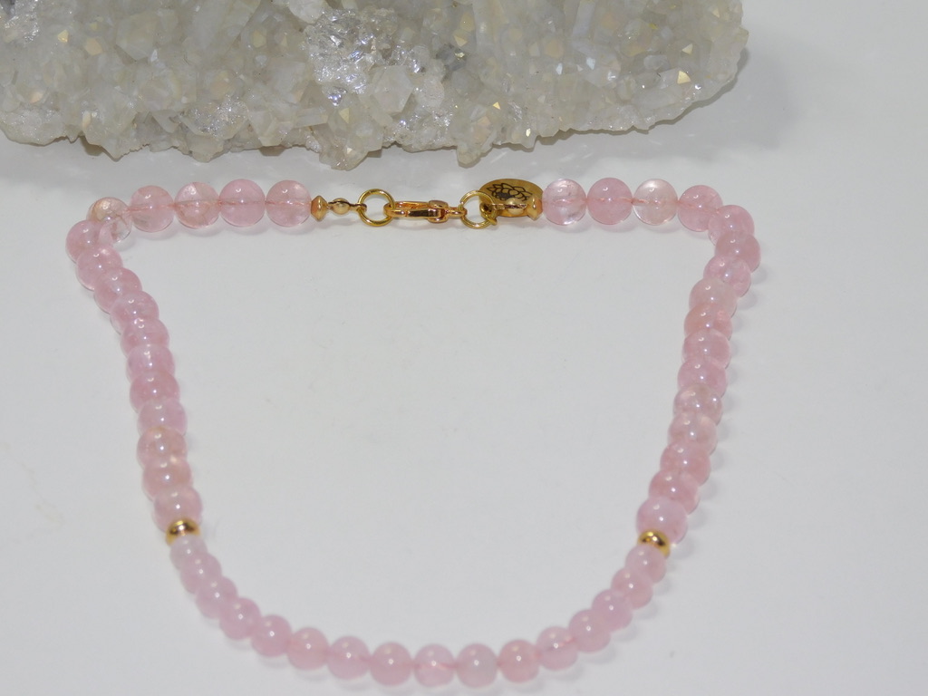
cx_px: 464
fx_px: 3592
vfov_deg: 11.1
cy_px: 348
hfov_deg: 14.7
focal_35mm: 134
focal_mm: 23.7
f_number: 5
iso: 200
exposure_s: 1/60
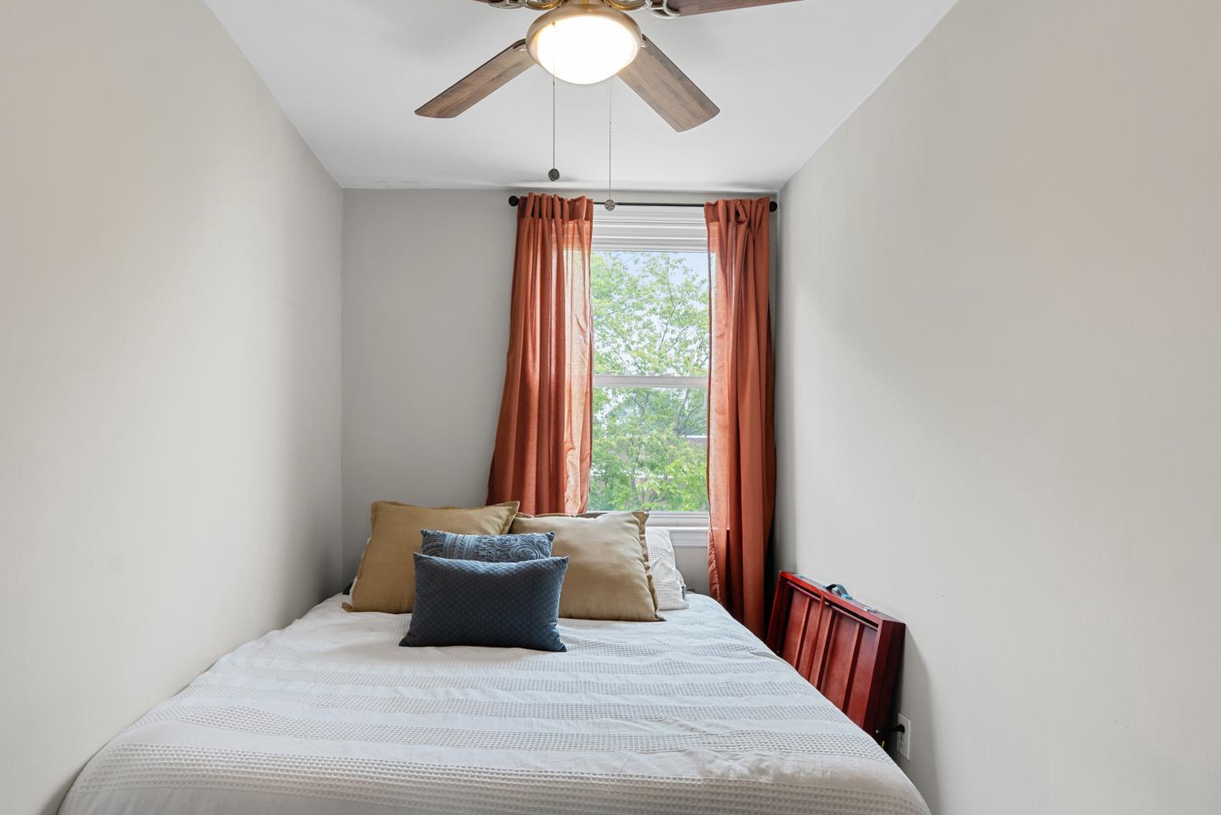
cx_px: 559
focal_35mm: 22
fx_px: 746
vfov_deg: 56.9
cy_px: 475
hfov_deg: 78.4
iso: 400
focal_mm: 16
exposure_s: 1/5
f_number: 8
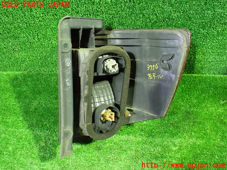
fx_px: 197
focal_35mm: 30
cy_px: 85
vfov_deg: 46.8
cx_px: 114
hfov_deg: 60.0
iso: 1250
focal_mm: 5.4
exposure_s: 1/30
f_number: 2.3
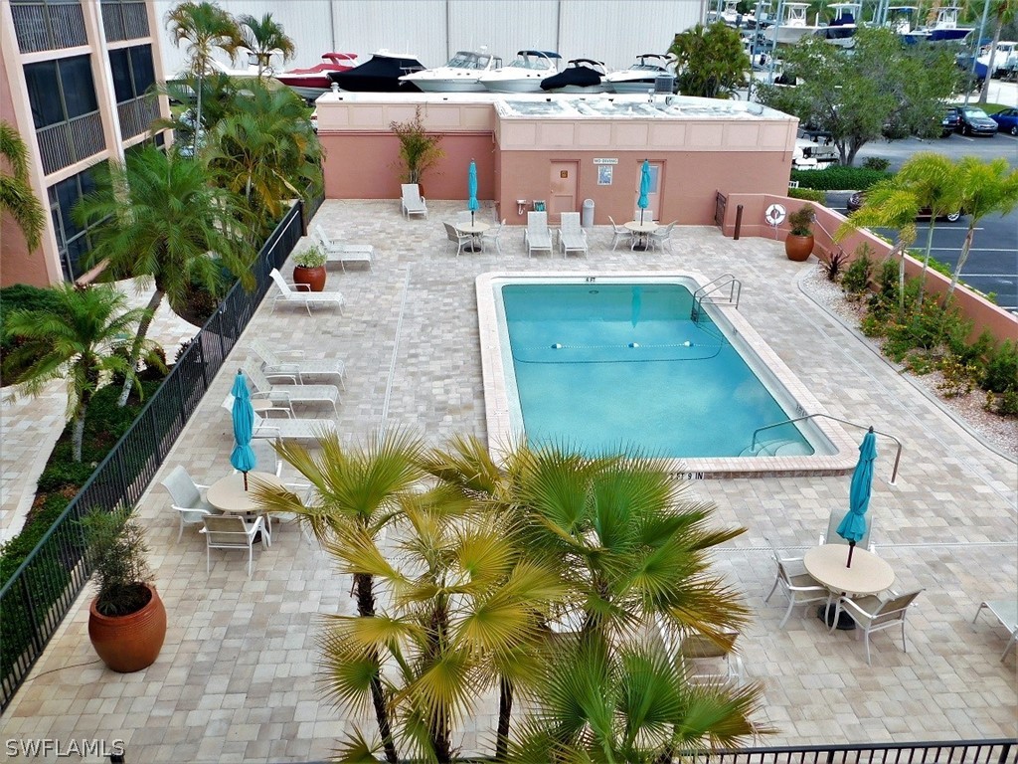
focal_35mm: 30
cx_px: 509
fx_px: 882
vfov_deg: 46.8
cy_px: 382
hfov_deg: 60.0
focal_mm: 5.3
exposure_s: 1/500
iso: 125
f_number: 3.2
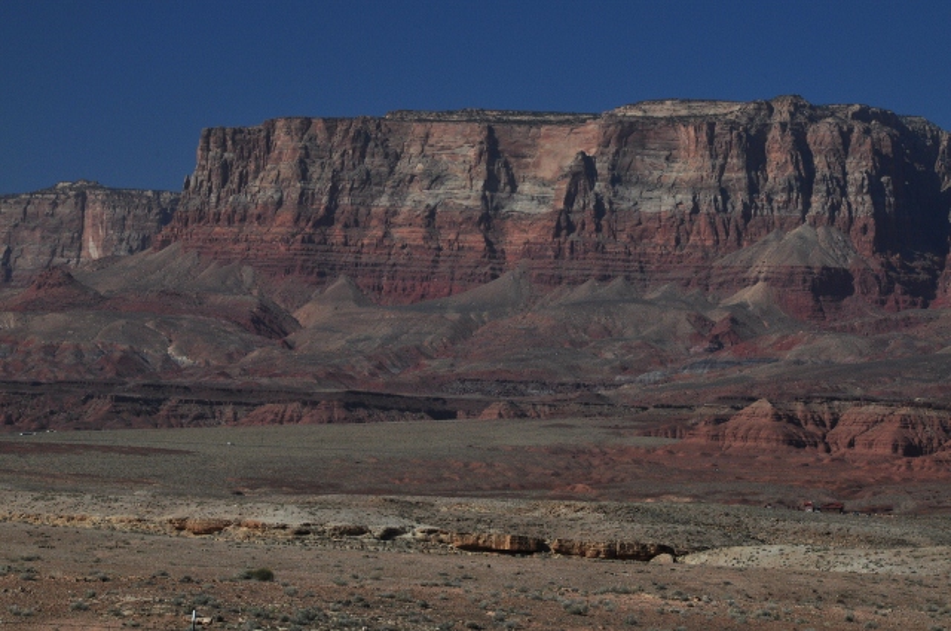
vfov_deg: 8.7
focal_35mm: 158
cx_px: 476
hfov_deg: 13.1
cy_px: 316
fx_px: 4155
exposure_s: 1/125
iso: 200
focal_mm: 105
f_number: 27
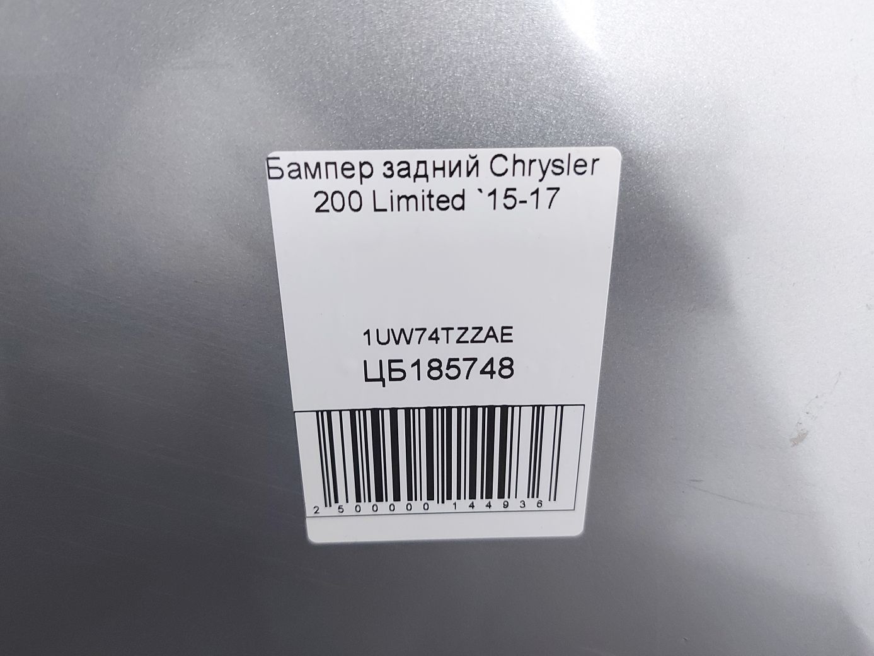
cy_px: 328
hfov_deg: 71.6
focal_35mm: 24
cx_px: 437
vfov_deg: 56.8
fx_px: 606
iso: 500
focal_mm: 5.23
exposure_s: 1/25
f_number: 1.8
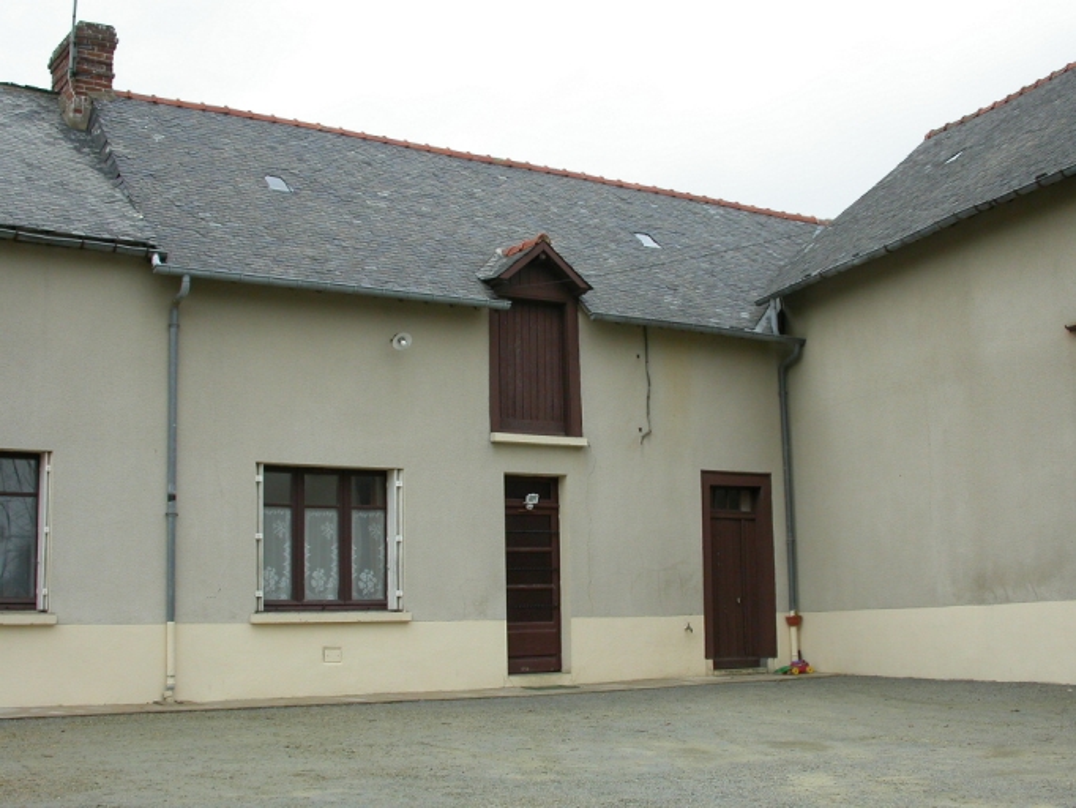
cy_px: 404
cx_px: 538
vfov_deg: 32.2
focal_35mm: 45
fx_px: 1399
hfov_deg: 42.1
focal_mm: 9.5
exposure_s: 1/147
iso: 100
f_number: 5
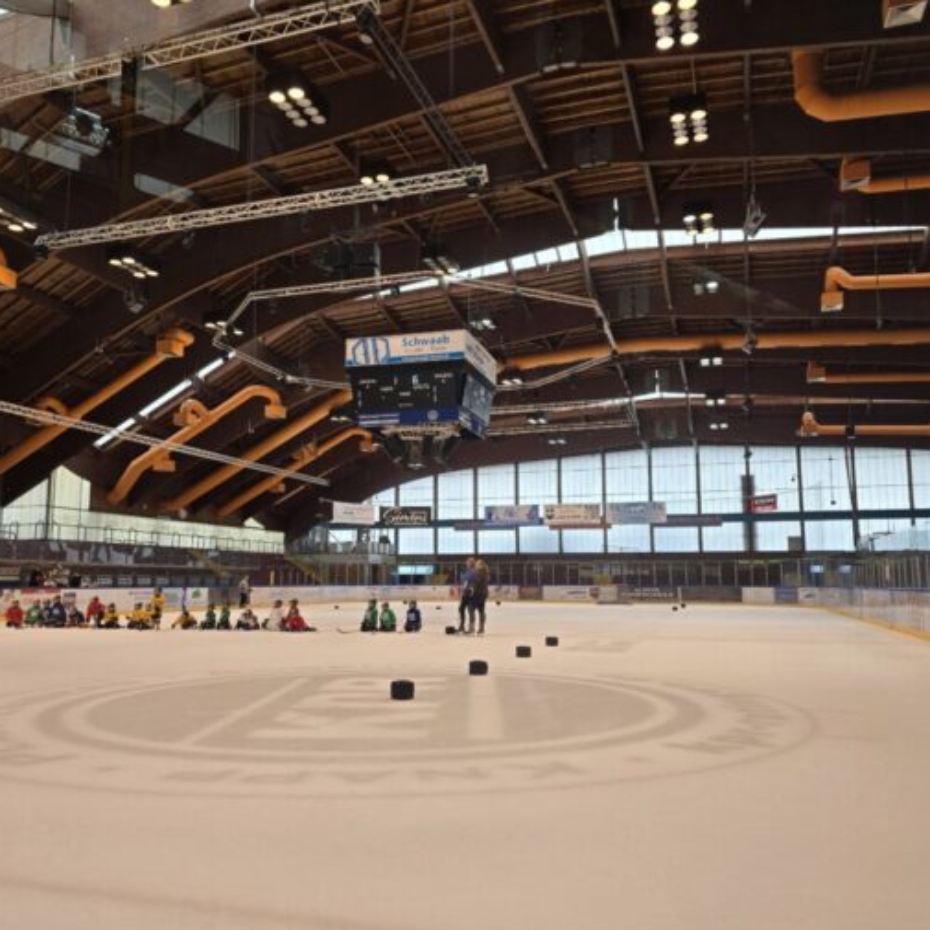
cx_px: 453
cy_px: 479
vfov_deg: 57.3
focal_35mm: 28
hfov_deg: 57.3
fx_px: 851
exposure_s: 1/100
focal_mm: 6.3
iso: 64
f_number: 1.7
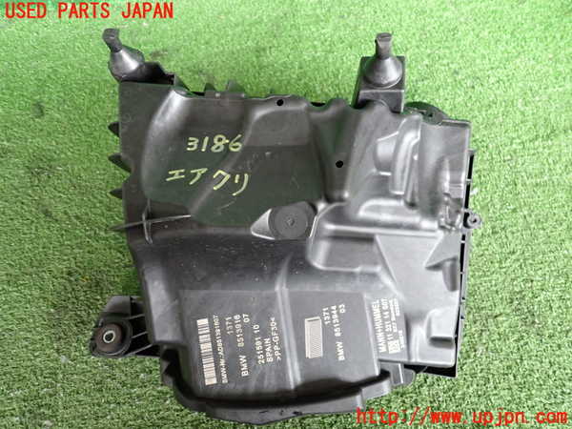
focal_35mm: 28
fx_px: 463
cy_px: 214
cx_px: 286
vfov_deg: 49.7
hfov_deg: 63.4
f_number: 2.2
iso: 400
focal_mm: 5.05
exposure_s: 1/30
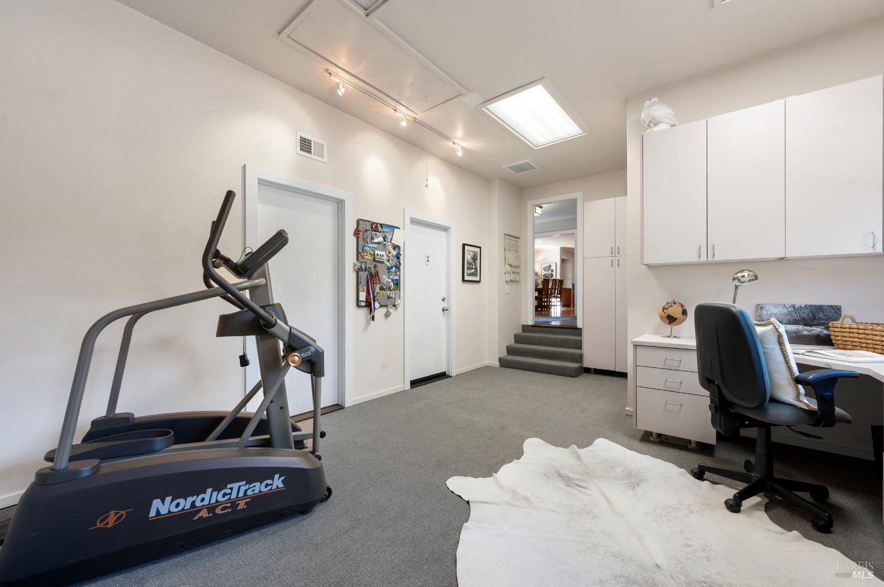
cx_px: 442
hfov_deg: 104.3
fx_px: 343
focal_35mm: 14
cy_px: 294
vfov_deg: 81.1
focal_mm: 14
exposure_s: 1/4
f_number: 9
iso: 320
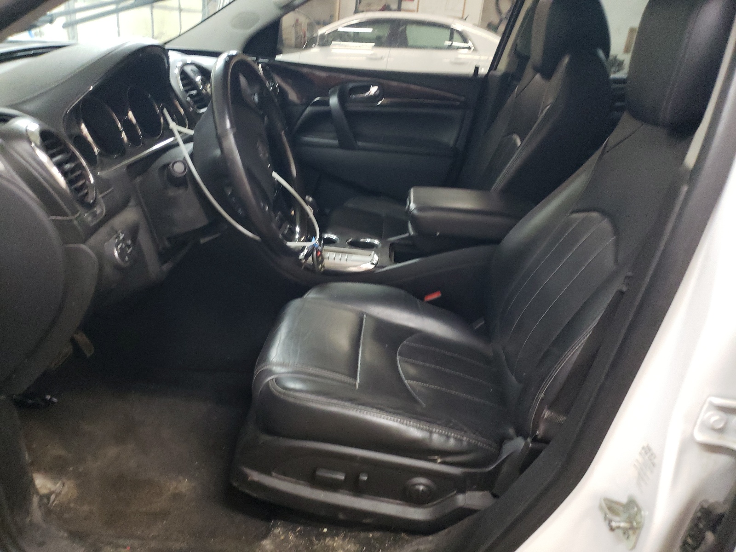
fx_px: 553
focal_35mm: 26
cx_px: 368
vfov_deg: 53.1
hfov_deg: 67.3
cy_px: 276
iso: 388
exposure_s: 1/24
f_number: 1.5
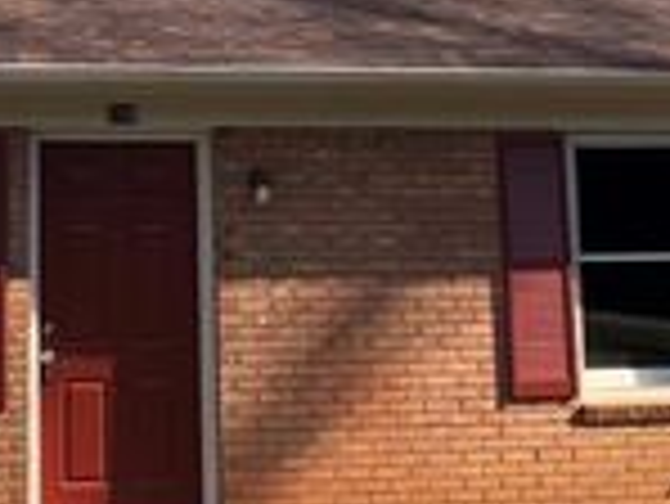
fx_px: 1821
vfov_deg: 15.1
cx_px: 90
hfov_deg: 20.5
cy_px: -124
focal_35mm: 94
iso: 20
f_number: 1.8
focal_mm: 3.99
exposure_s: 1/889
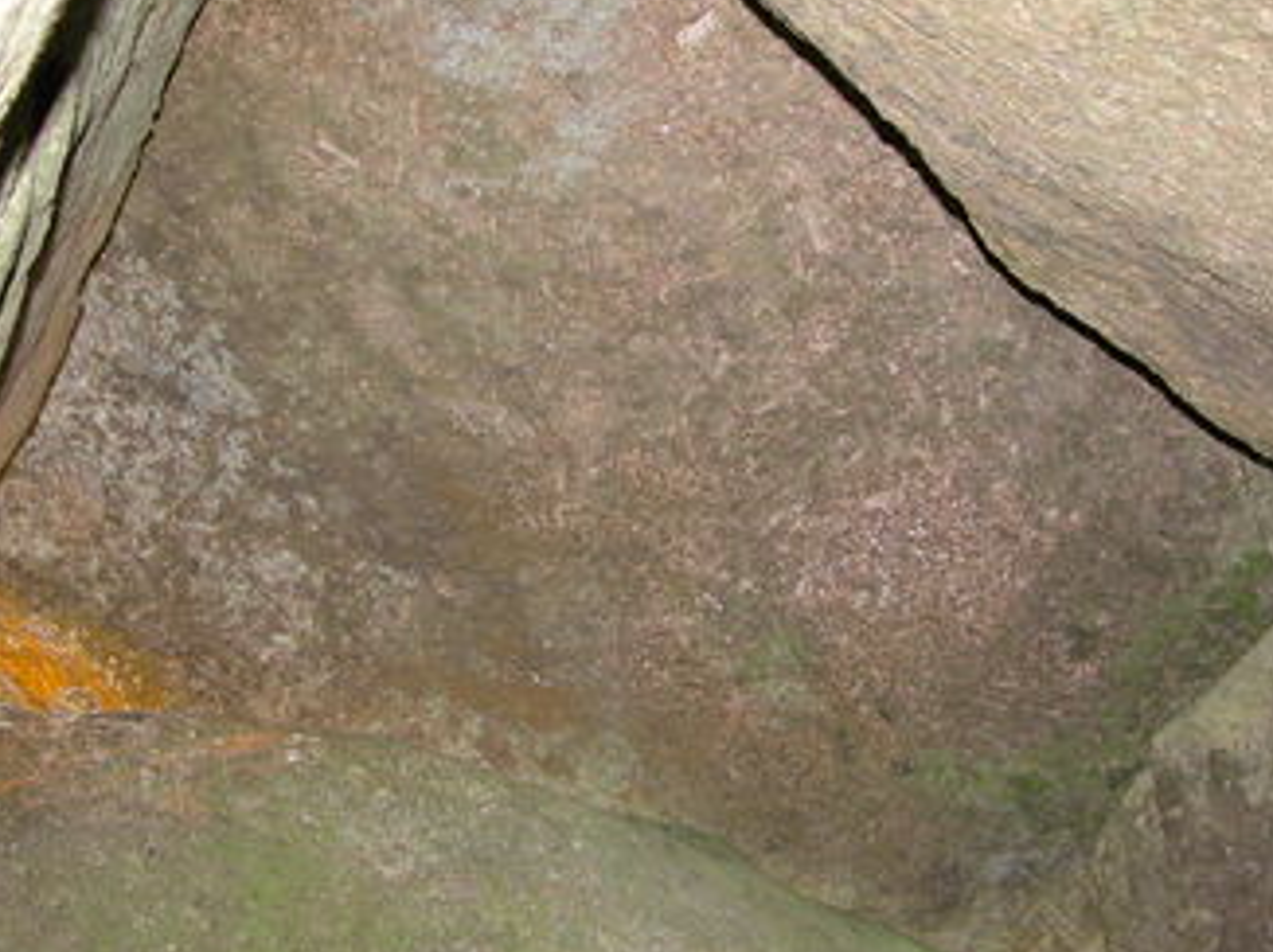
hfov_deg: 43.9
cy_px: 492
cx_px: 633
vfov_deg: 33.6
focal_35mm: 43
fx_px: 1580
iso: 100
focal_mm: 8.9
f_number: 2.8
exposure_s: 1/60
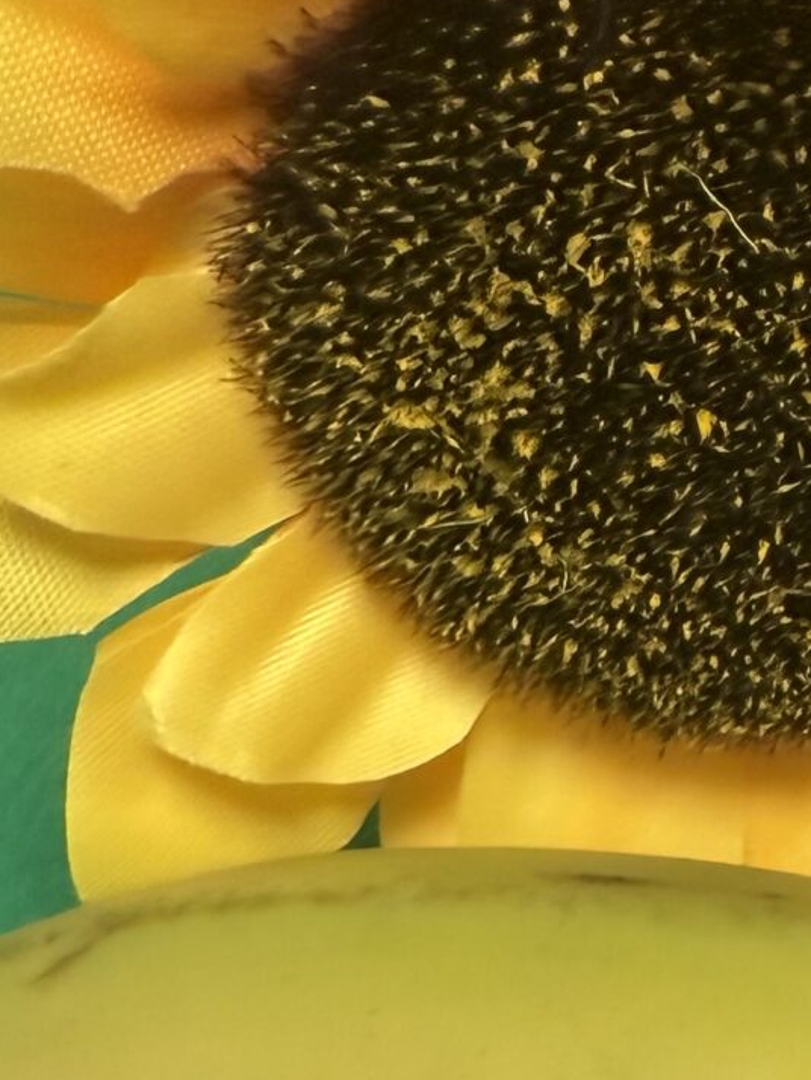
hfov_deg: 15.9
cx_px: 1188
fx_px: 2685
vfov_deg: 19.4
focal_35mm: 86
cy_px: 1697
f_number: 2.2
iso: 250
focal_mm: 2.22
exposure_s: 1/100
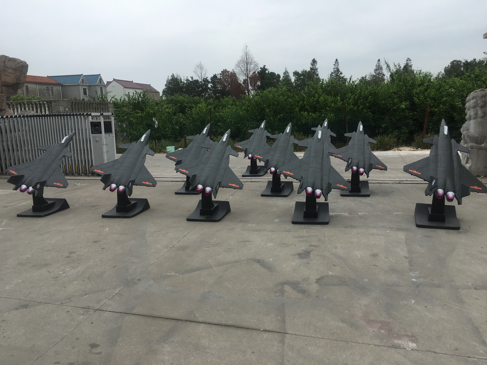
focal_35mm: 29
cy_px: 182
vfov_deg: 48.2
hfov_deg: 61.7
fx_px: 408
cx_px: 244
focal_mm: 4.15
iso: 25
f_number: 2.2
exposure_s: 1/974
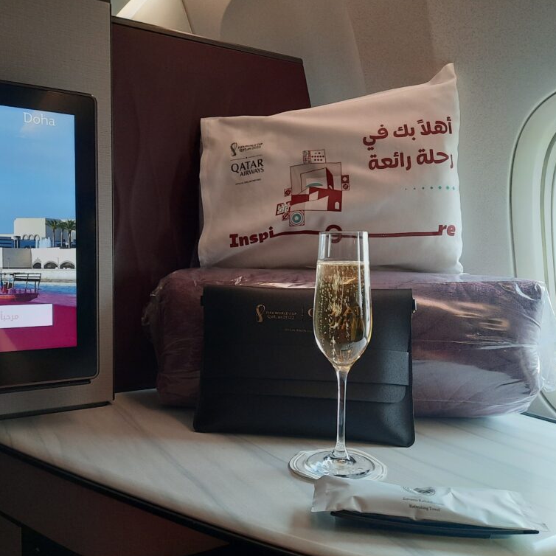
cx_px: 247
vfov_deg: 54.0
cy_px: 279
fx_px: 545
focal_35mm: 30
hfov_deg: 53.9
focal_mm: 4.6
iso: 320
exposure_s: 1/60
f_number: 2
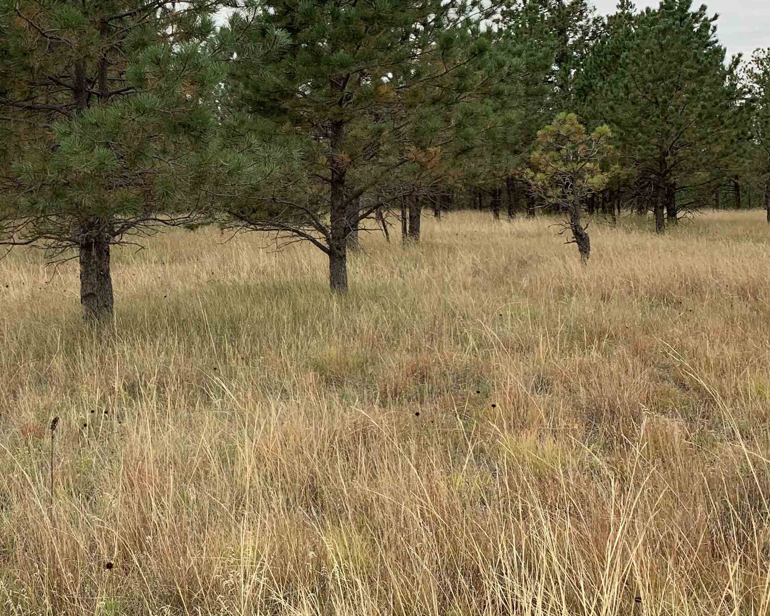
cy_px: 215
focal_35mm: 45
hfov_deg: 39.9
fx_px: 1026
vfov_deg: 33.2
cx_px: 179
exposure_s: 1/235
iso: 25
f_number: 1.8
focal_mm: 4.25
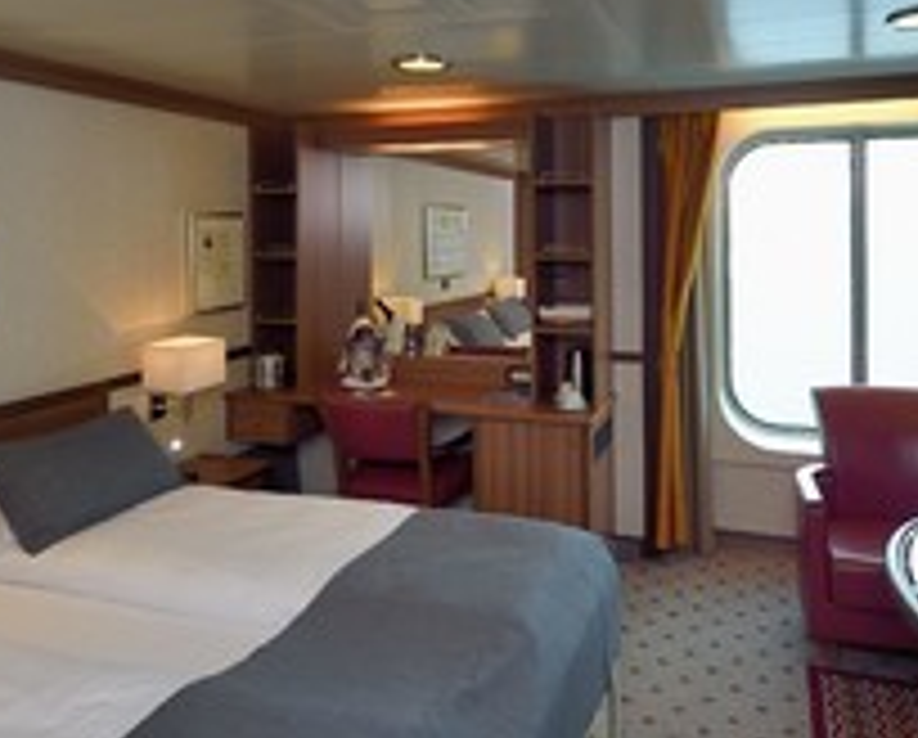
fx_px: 735
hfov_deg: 63.7
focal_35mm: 27
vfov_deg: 51.9
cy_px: 225
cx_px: 522
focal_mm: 14
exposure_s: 1/100
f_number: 8
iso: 400
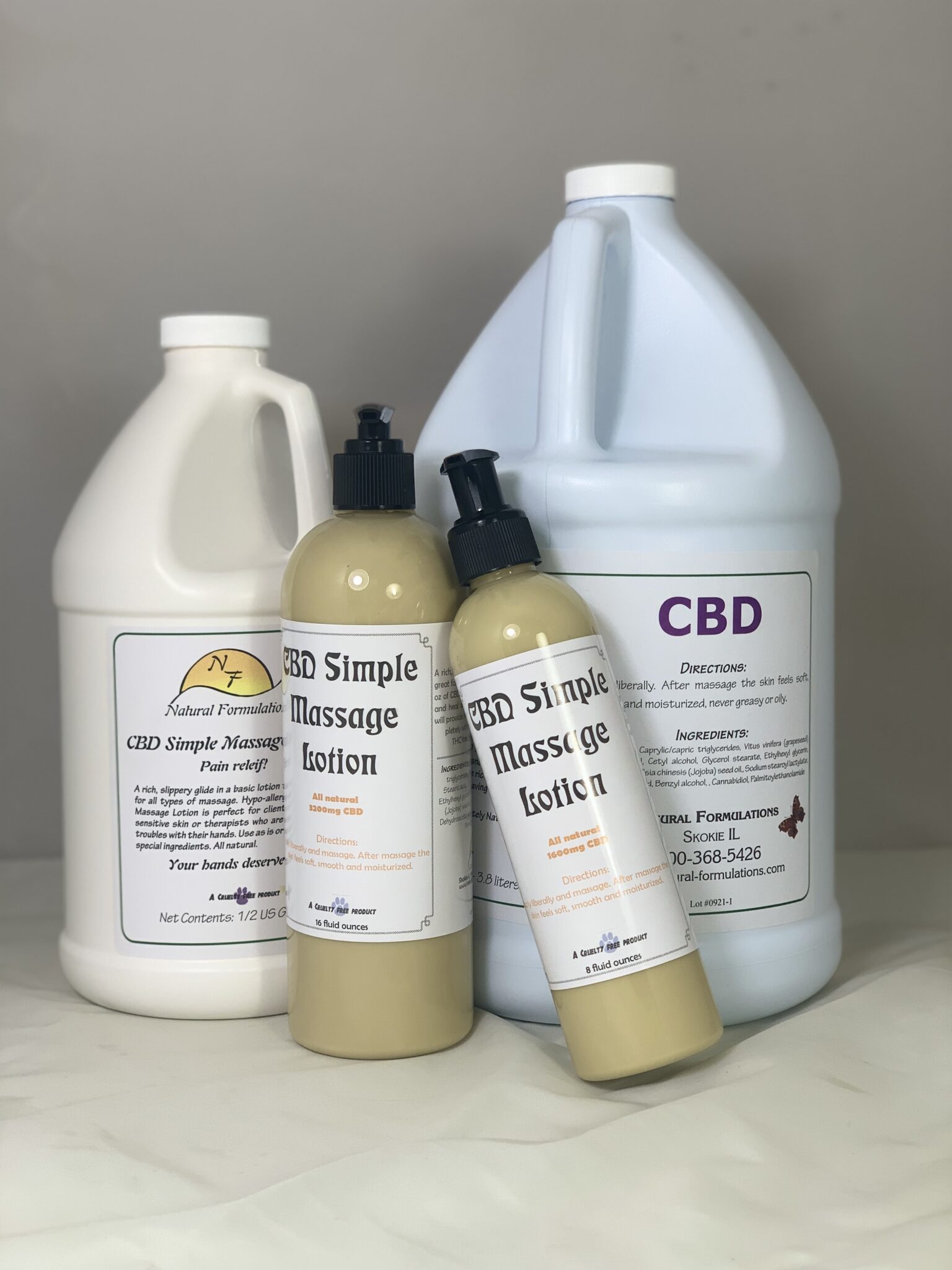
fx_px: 1907
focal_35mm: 52
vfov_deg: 36.8
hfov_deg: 28.0
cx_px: 476
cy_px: 635
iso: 16
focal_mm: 6
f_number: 2.4
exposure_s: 1/120
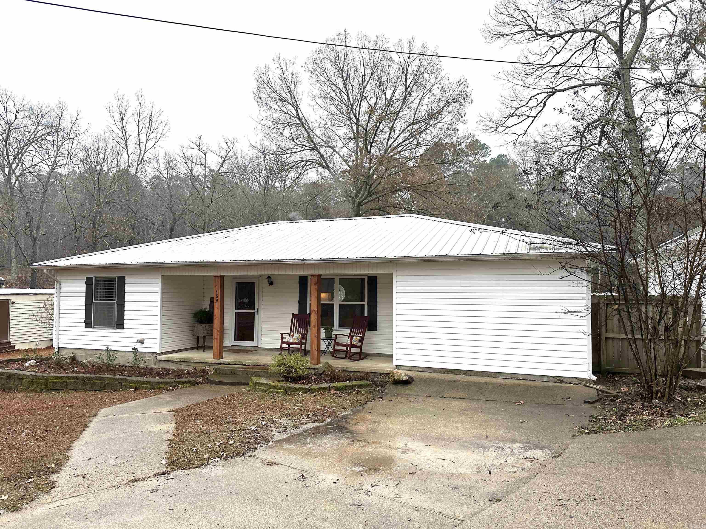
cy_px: 264
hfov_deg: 71.6
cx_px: 353
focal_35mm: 24
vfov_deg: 56.8
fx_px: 489
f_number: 1.78
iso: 80
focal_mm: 6.86
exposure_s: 1/1095
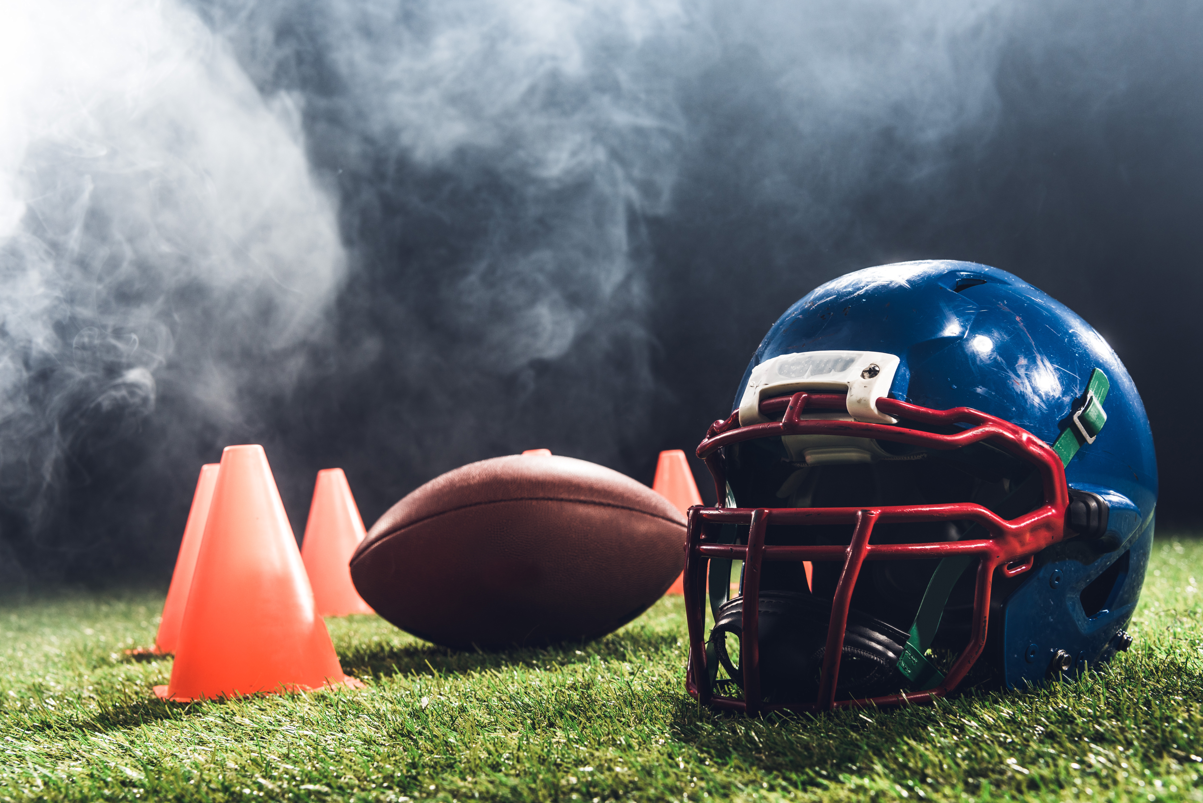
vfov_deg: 27.0
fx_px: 1671
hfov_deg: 39.6
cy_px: 402
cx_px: 602
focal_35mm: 50
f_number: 8
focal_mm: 50
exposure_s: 1/200
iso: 100
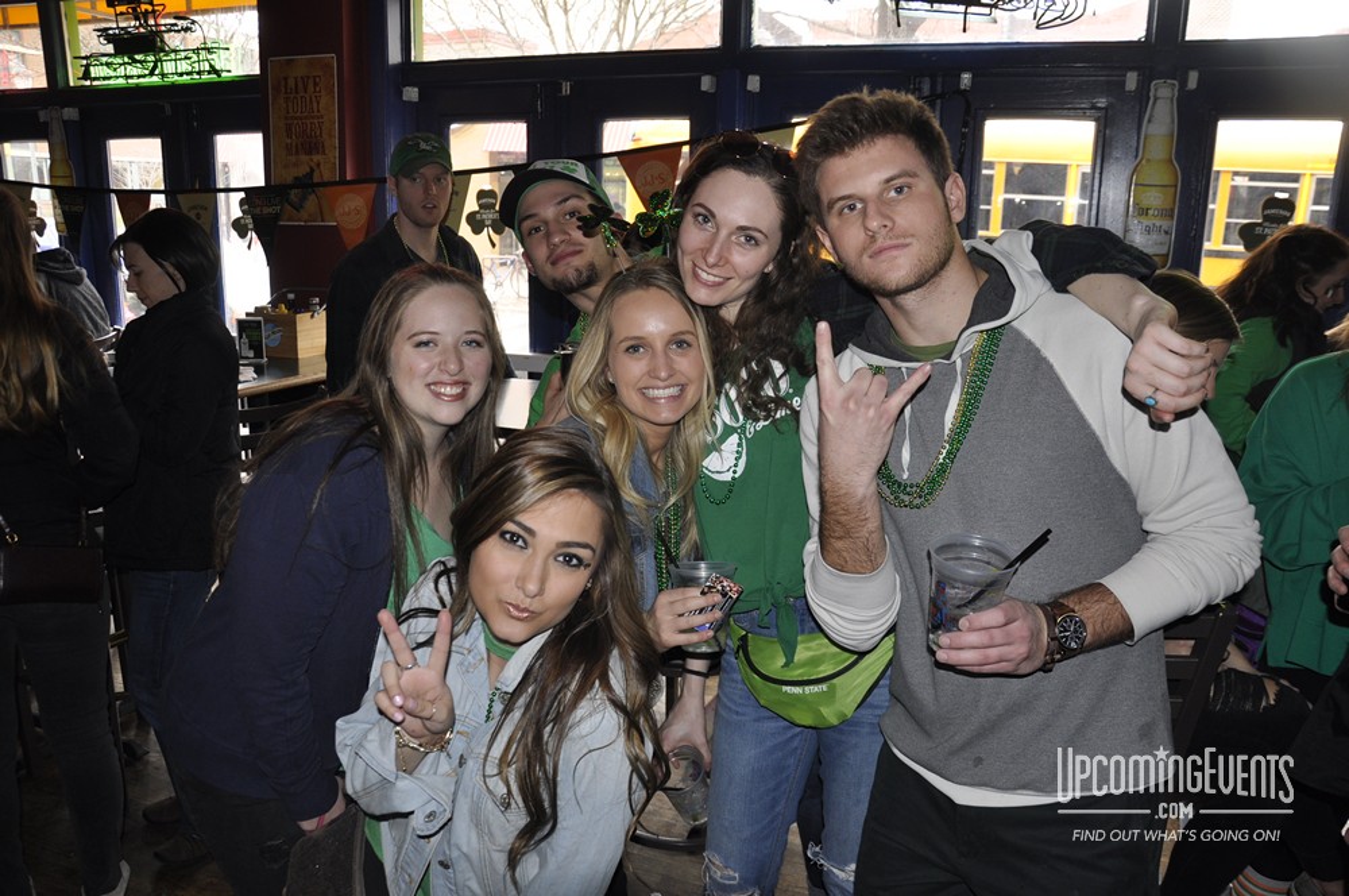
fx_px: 1010
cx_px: 674
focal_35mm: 27
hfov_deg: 67.4
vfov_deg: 47.8
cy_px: 448
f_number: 3.5
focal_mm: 18
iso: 400
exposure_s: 1/60
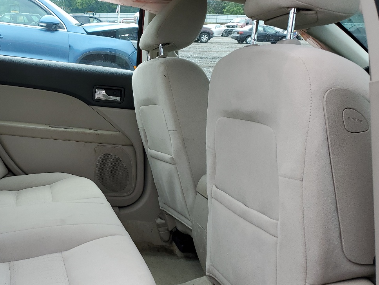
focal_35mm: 43
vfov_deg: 33.6
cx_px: 84
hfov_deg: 42.2
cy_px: 145
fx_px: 471
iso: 50
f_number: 1.5
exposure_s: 1/714
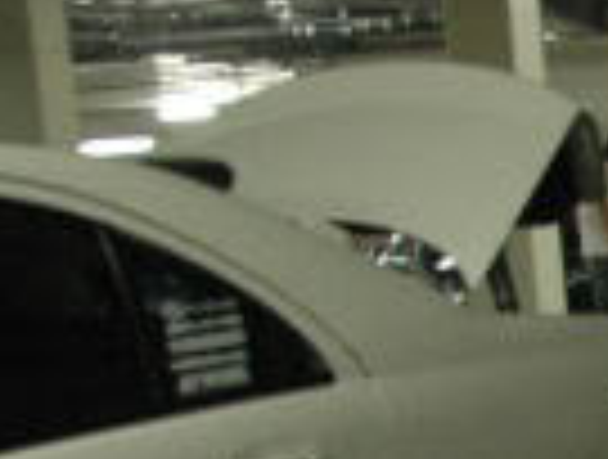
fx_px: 2976
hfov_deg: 10.7
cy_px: 810
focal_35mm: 169
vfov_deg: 8.5
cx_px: 1184
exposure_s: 1/20
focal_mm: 22
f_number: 3.8
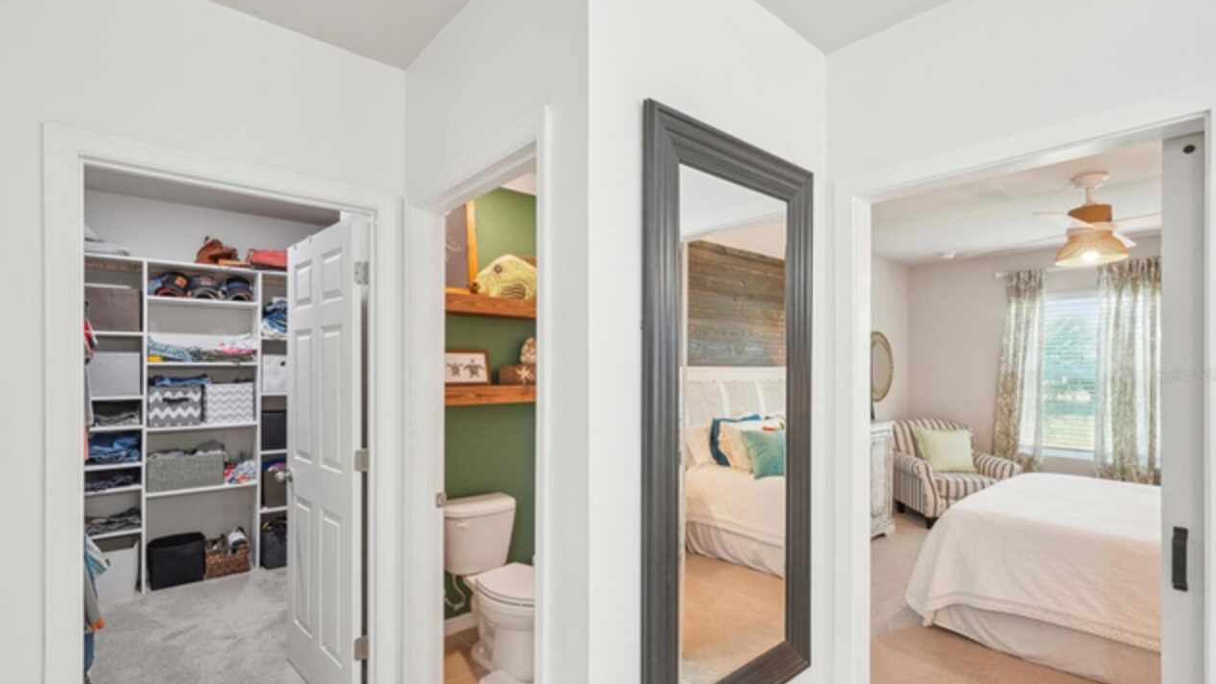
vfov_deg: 63.8
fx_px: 548
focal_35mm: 17
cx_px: 608
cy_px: 374
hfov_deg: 95.9
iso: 400
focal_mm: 16
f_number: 8
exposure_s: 1/8
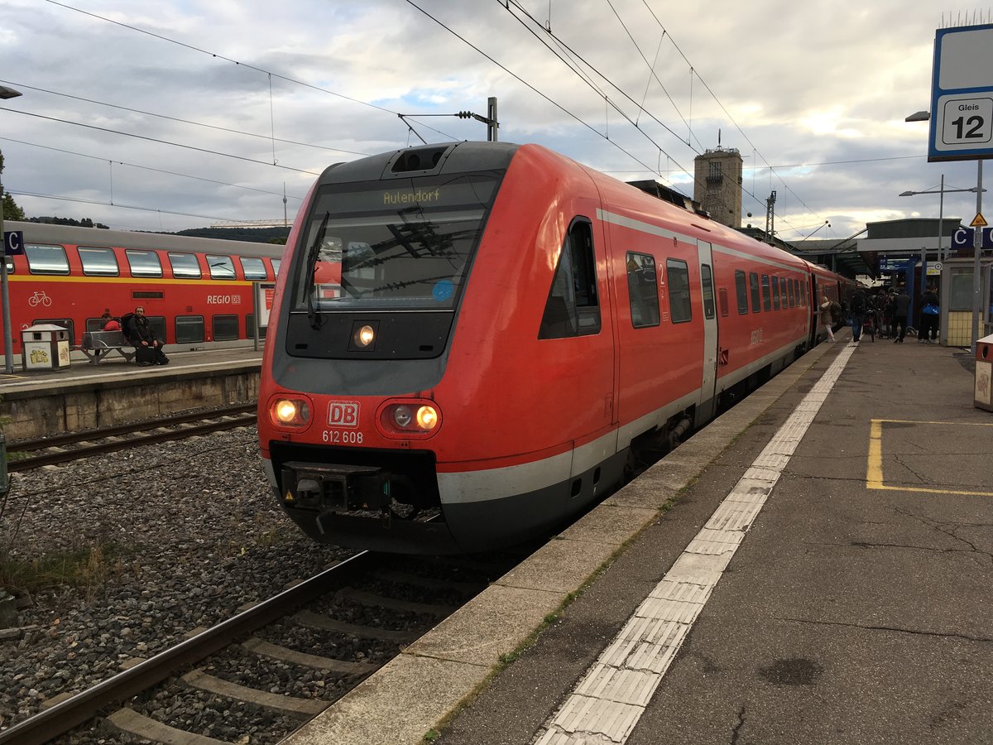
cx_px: 496
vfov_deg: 48.2
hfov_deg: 61.7
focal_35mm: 29
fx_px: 832
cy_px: 372
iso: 25
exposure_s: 1/308
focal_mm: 4.15
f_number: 2.2
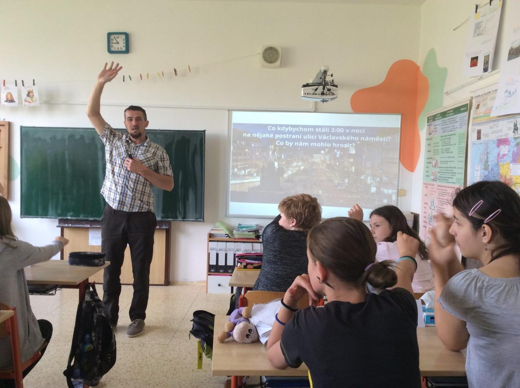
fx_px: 480
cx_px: 260
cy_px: 194
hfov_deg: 56.9
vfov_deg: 44.0
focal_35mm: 32
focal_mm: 3.3
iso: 40
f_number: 2.4
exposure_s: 1/25
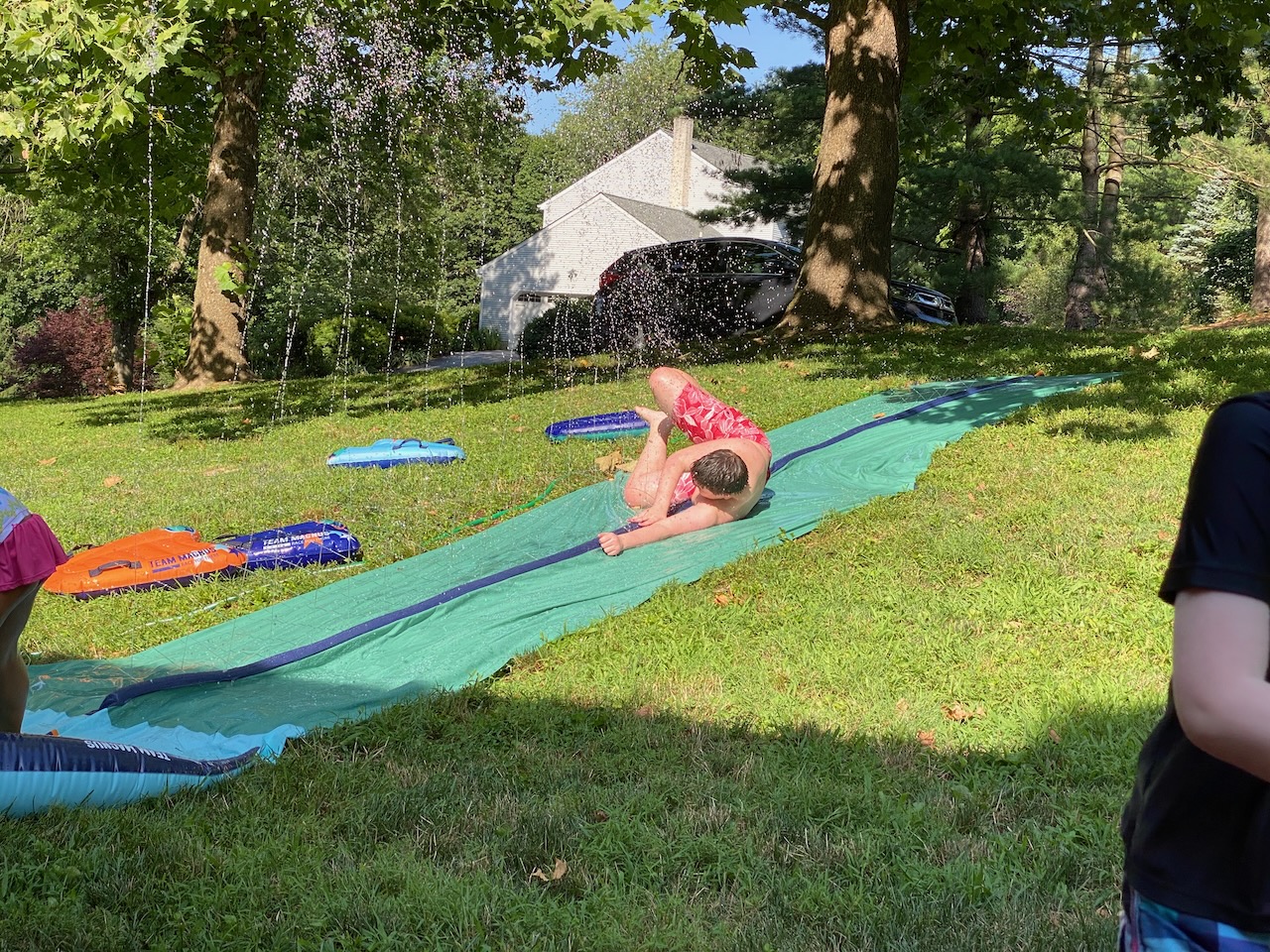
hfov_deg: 36.8
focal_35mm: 52
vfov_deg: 28.0
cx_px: 635
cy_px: 476
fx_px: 1908
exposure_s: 1/329
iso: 20
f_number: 2
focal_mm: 6
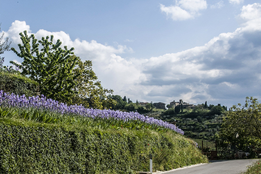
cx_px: 77
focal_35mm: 65
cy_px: 111
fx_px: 469
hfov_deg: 30.8
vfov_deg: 20.9
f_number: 10
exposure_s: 1/400
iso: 200
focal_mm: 29
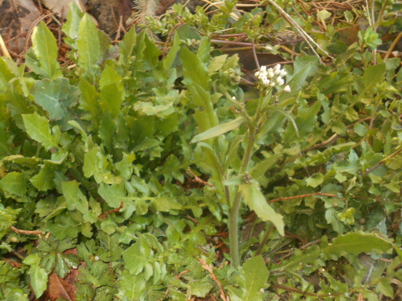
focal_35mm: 65
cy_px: 150
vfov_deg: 22.6
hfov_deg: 29.8
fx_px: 755
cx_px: 201
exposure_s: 1/60
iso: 200
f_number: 5.3
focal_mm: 11.6
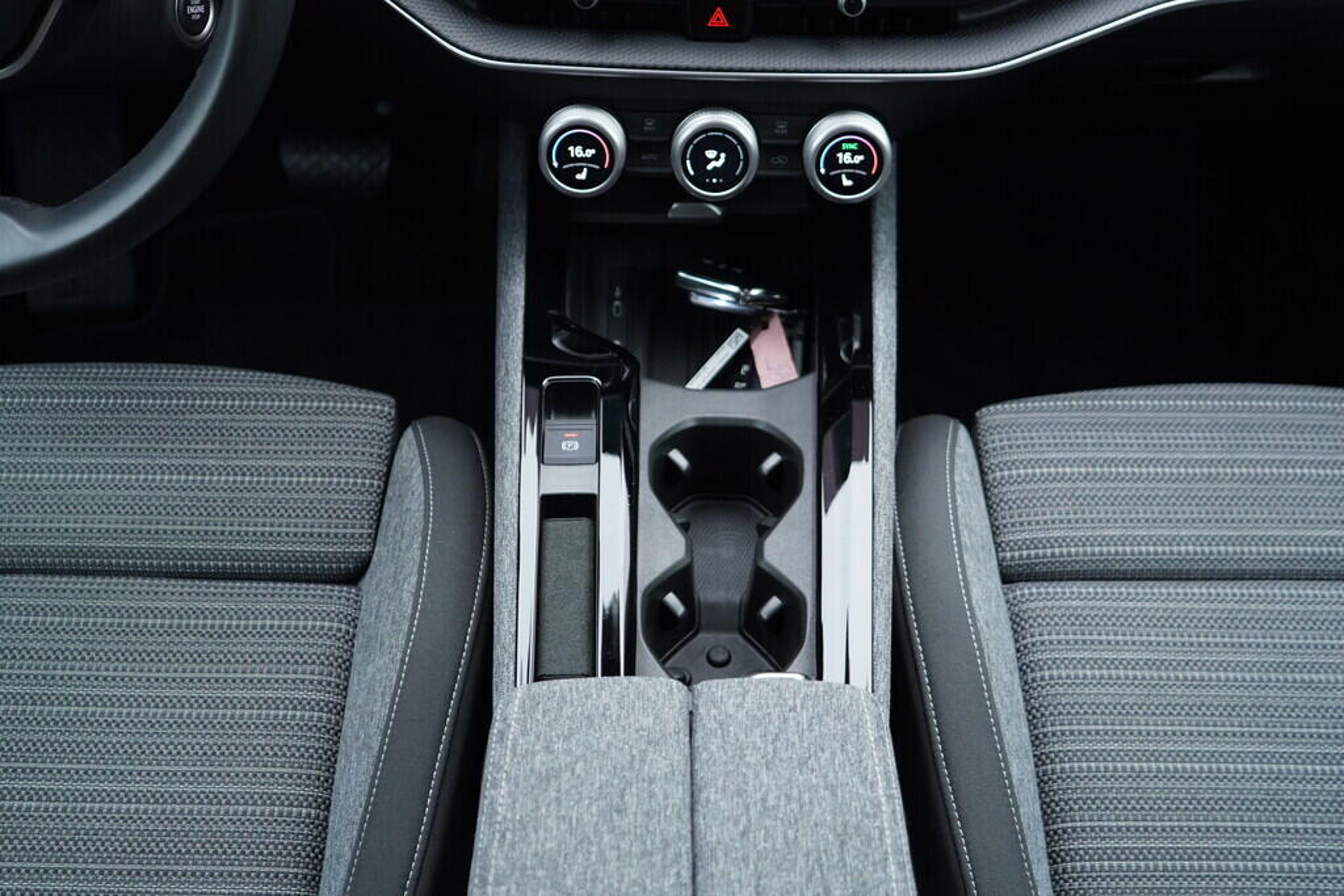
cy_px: 448
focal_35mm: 36
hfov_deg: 53.1
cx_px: 672
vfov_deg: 36.9
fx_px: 1344
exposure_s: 1/40
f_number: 2.8
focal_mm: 24
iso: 320
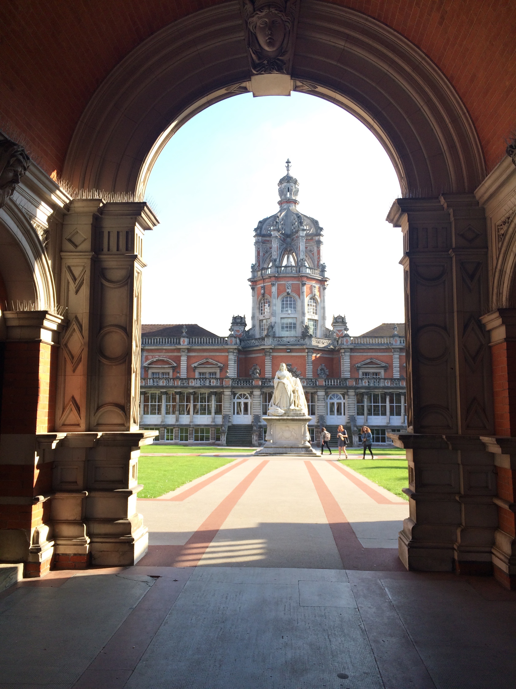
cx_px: 258
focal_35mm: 29
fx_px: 576
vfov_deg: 61.7
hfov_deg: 48.2
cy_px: 344
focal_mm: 4.15
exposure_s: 1/477
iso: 32
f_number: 2.2
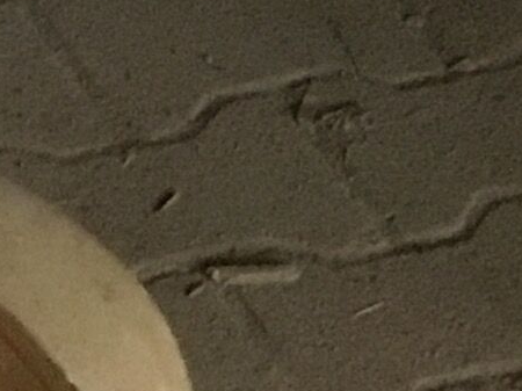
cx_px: -1064
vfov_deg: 6.2
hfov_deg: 7.6
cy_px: 1105
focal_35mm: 225
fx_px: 3391
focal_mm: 3.3
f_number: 2.4
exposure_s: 1/33
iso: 250
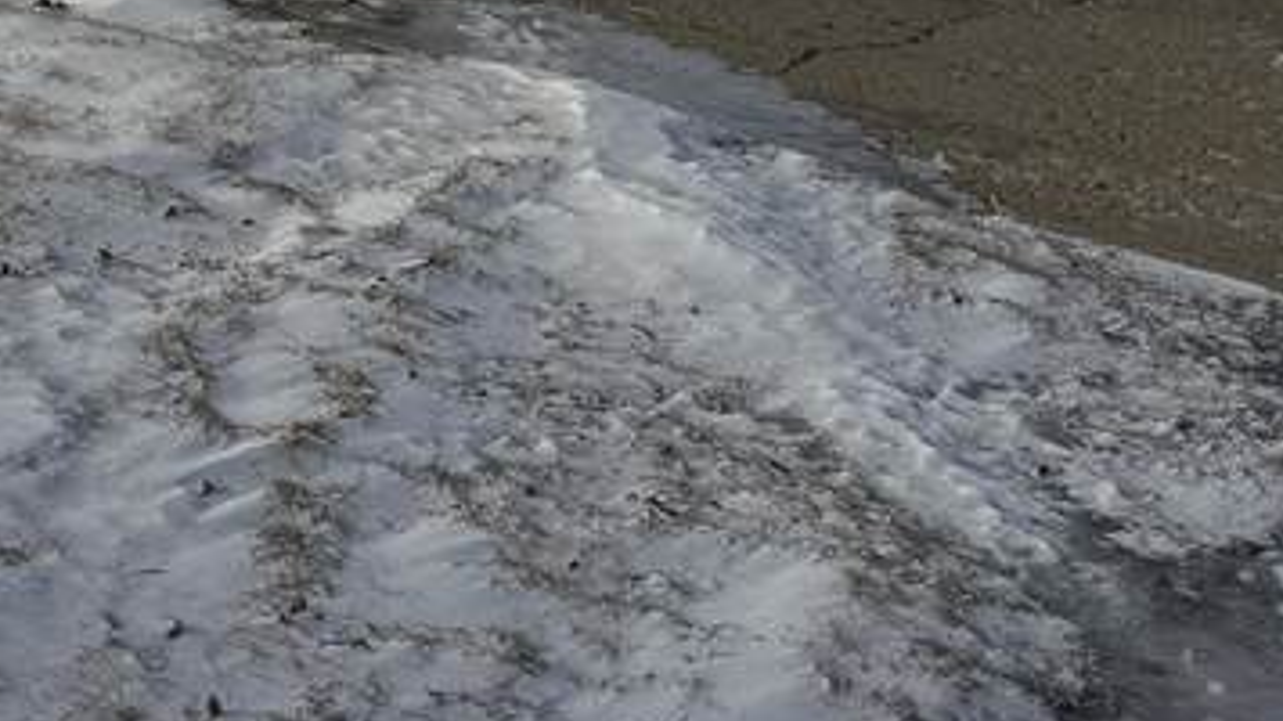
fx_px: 3197
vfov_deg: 11.1
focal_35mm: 94
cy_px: -908
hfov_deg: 19.0
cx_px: -811
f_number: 1.78
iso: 80
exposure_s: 1/10309
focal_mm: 6.76
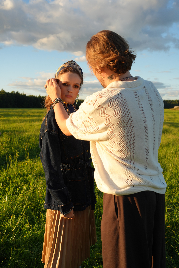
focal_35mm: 41
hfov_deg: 32.6
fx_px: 306
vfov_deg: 47.4
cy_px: 134
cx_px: 90
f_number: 7.1
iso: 200
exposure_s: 1/250
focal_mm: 41
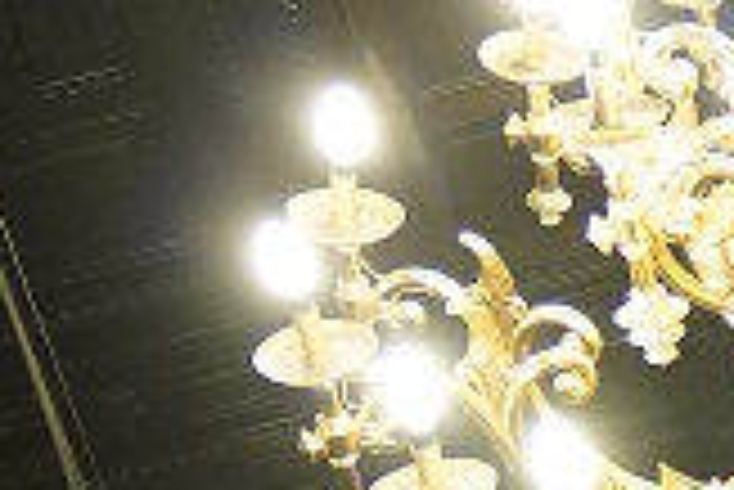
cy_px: 1331
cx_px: 2008
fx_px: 4653
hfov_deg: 8.0
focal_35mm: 228
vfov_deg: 5.7
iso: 2500
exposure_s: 1/50
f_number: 2.8
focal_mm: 31
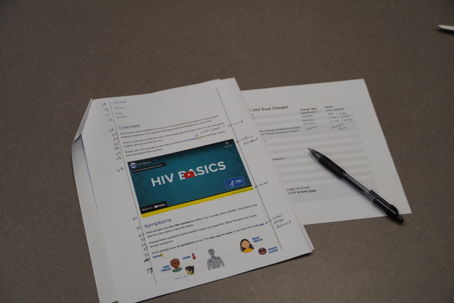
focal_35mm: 51
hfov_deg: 38.9
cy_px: 152
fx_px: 643
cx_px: 227
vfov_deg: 26.5
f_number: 4.5
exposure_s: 1/160
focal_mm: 34
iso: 500
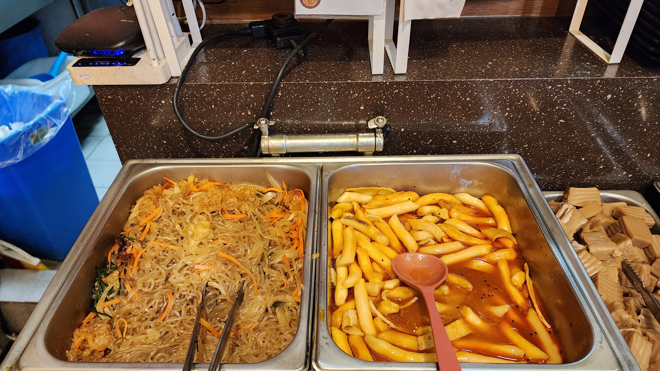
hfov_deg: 71.9
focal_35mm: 26
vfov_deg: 44.4
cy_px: 191
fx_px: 455
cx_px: 324
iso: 800
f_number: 1.8
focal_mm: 6.4
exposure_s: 1/120
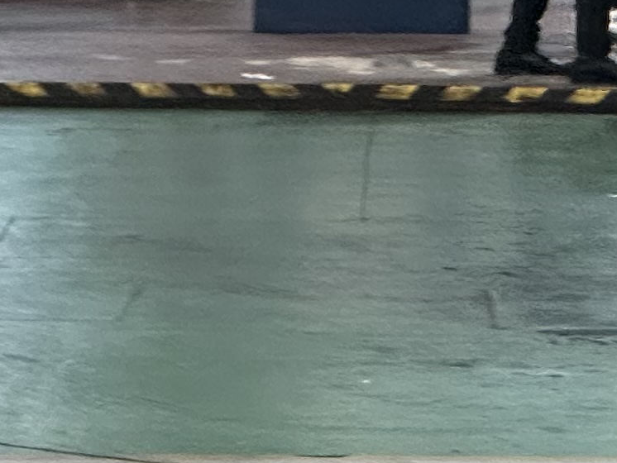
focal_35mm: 416
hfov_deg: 4.7
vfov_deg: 3.6
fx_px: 7417
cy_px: -387
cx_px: 801
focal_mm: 9
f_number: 2.8
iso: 400
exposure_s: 1/50
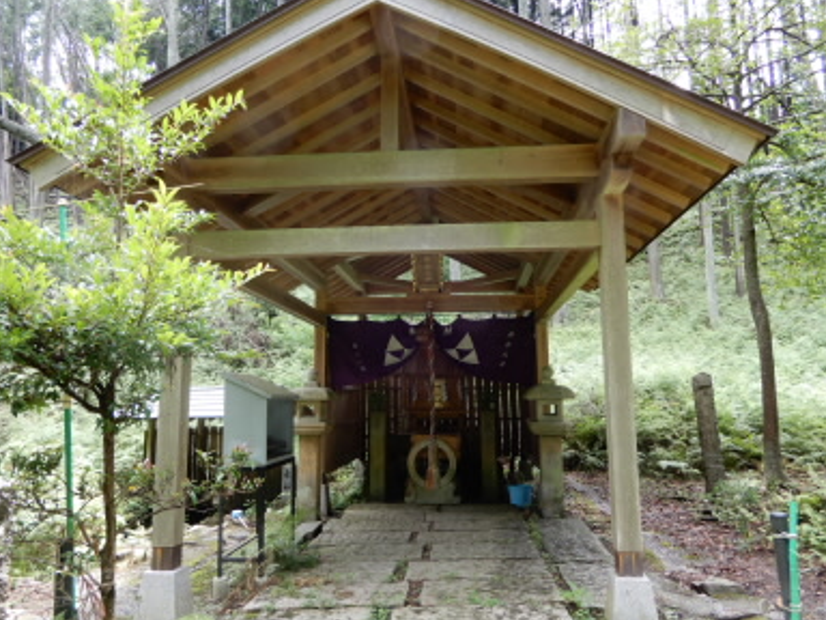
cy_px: 310
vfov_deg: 54.9
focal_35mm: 25
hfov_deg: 69.4
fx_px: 597
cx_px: 422
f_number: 3.4
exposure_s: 1/80
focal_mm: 4.3
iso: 80
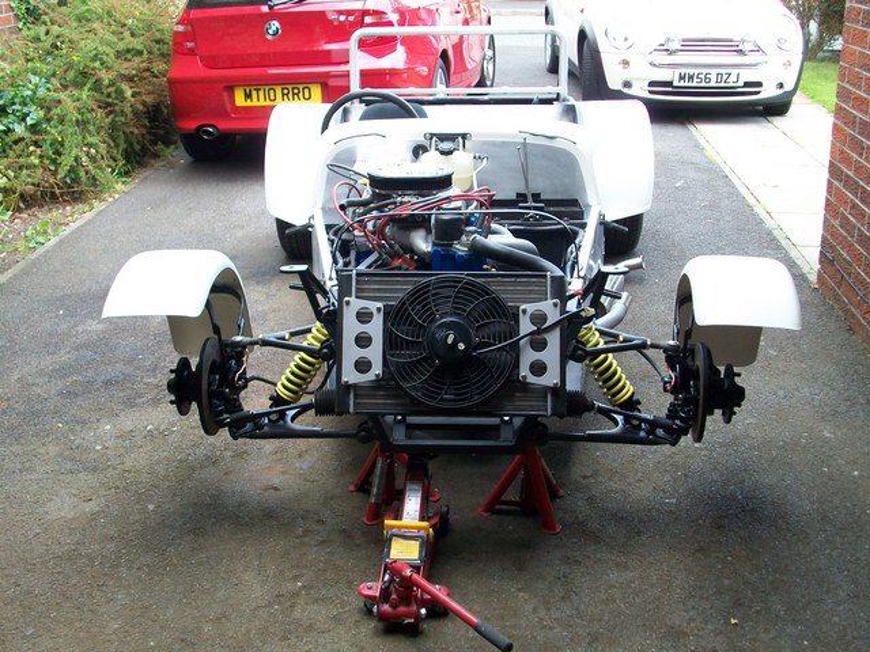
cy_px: 326
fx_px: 1056
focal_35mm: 42
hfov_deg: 44.8
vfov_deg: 34.3
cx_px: 435
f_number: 3.2
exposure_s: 1/80
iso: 80
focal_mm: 7.1
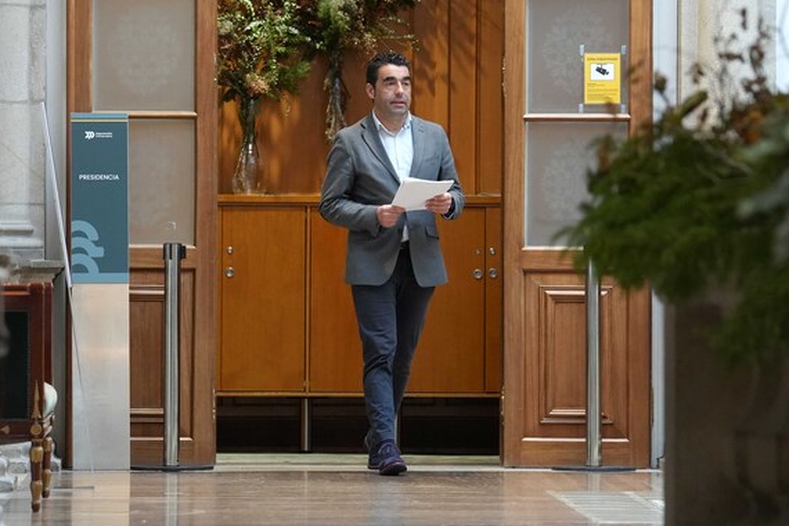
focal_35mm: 289
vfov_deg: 4.8
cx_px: 367
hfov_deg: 7.1
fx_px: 6333
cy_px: 163
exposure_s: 1/200
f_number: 4
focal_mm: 161
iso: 4000
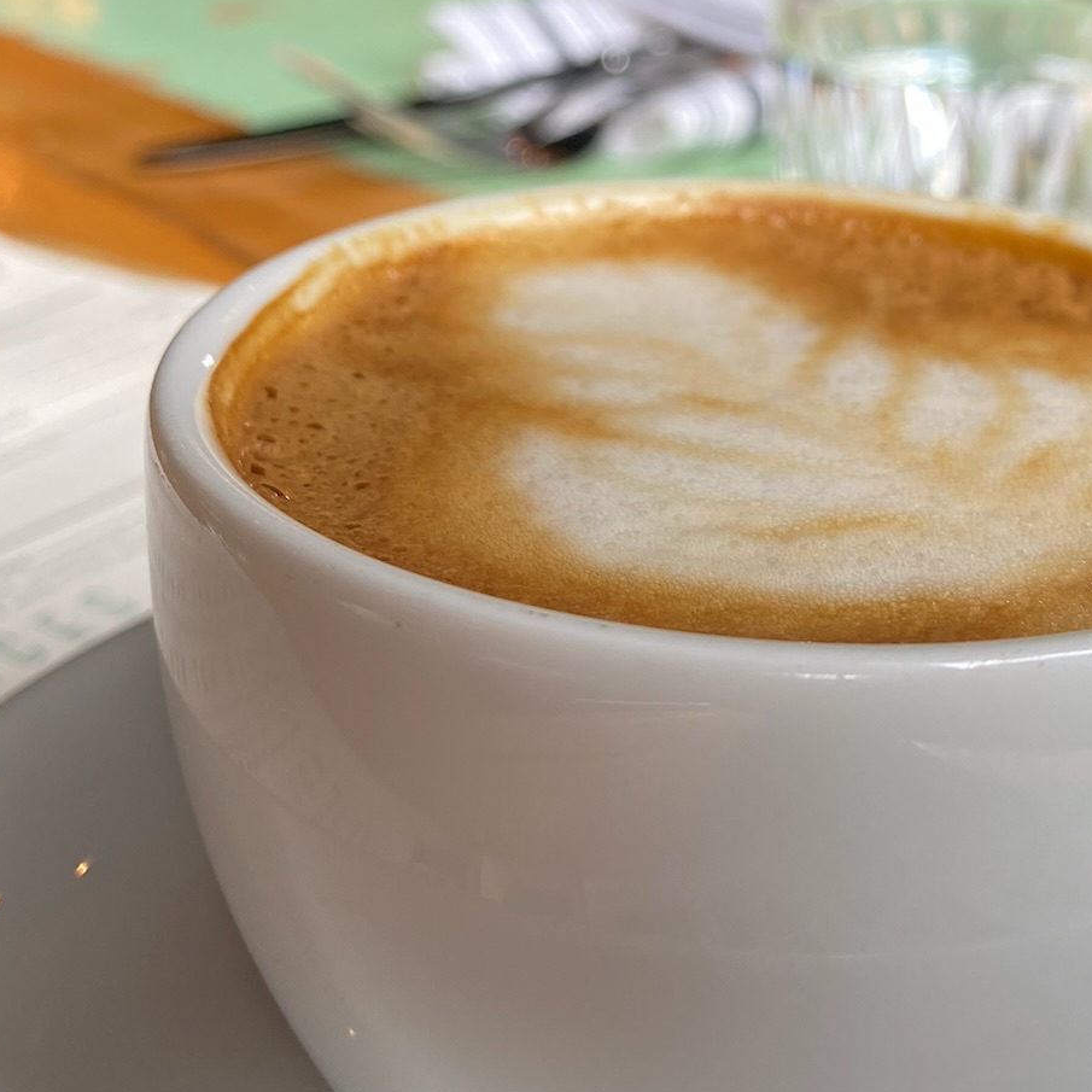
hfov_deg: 32.6
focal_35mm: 52
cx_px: 682
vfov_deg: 31.4
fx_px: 1856
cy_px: 130
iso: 40
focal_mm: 4.25
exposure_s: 1/120
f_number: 1.8
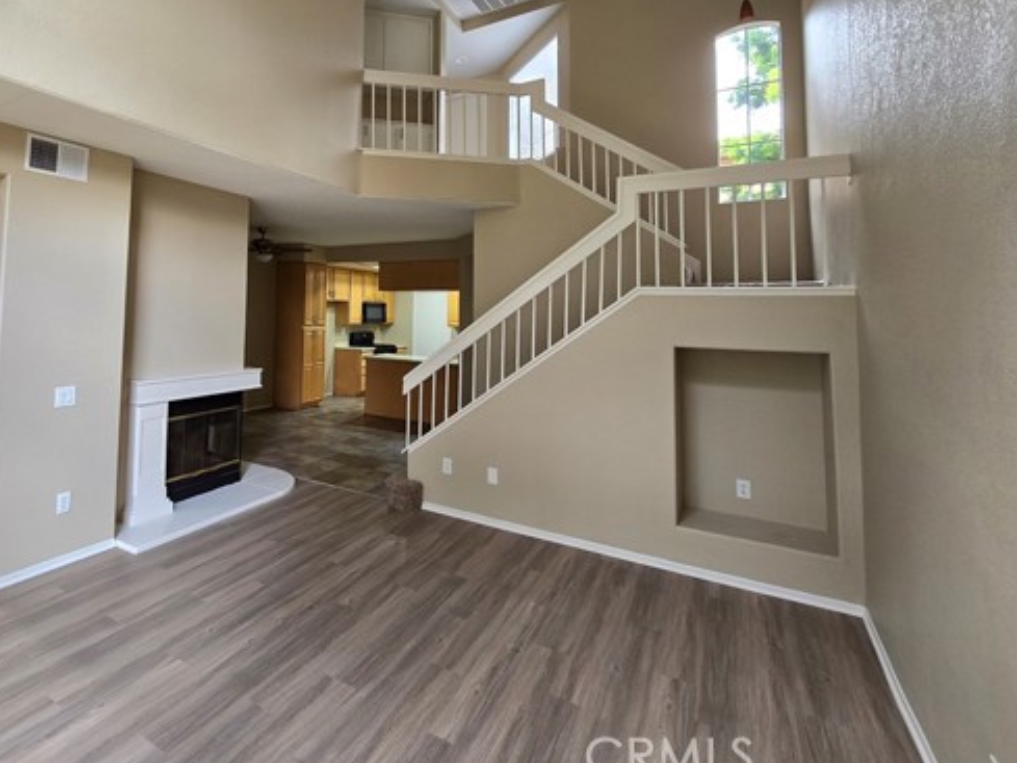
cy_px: 287
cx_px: 370
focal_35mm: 17
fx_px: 500
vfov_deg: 73.5
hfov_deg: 88.9
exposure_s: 1/60
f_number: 2.2
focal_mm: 2.2
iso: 125
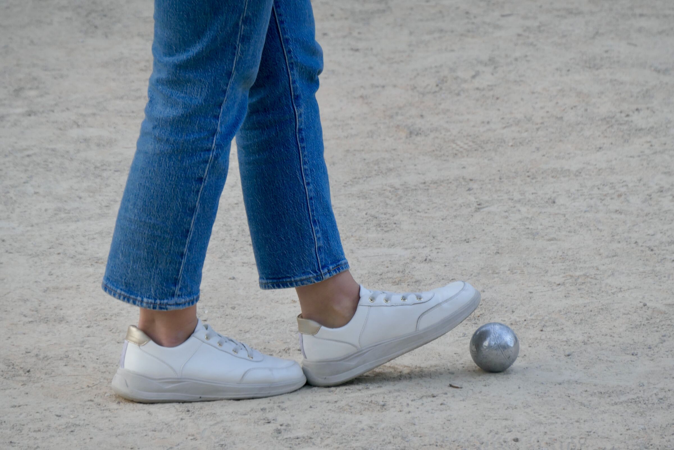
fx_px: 4924
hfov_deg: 7.8
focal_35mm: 263
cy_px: 225
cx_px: 337
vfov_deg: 5.2
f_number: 6.3
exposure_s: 1/125
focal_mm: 96.4
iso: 250
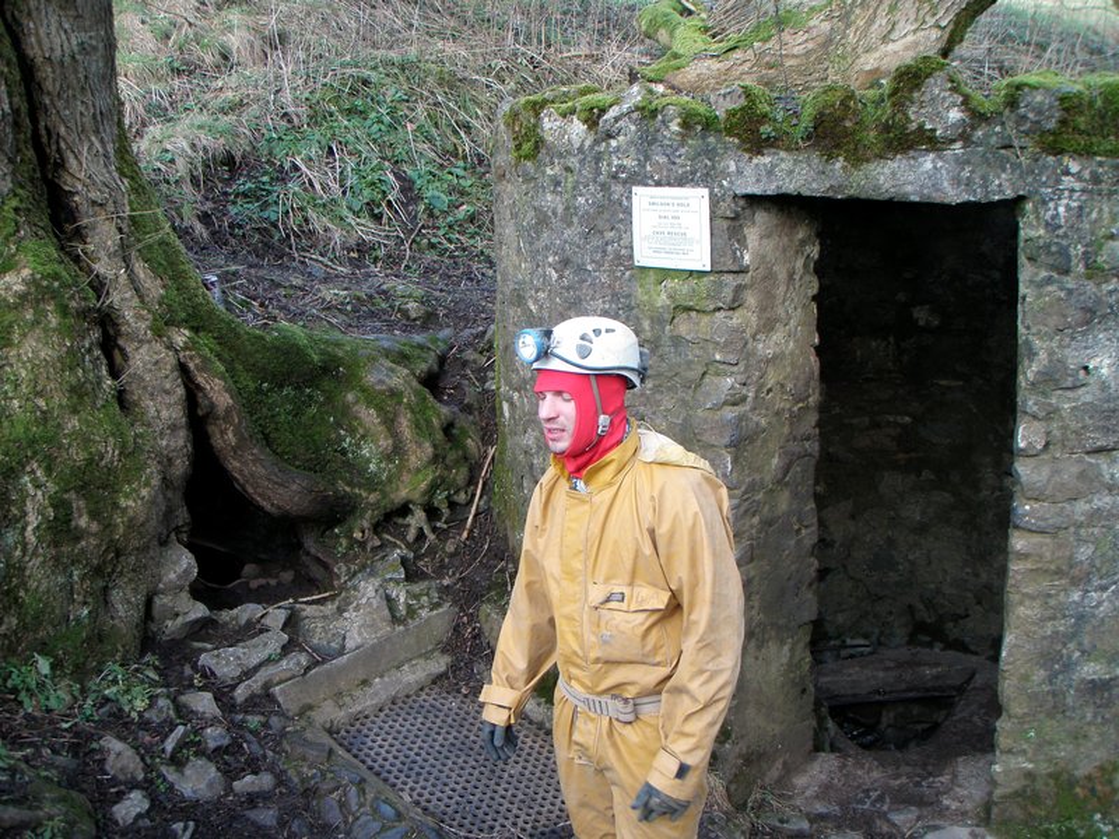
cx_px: 560
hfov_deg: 49.0
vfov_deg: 37.7
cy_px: 420
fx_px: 1228
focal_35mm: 38
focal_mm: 6.7
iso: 80
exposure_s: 1/60
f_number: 3.5
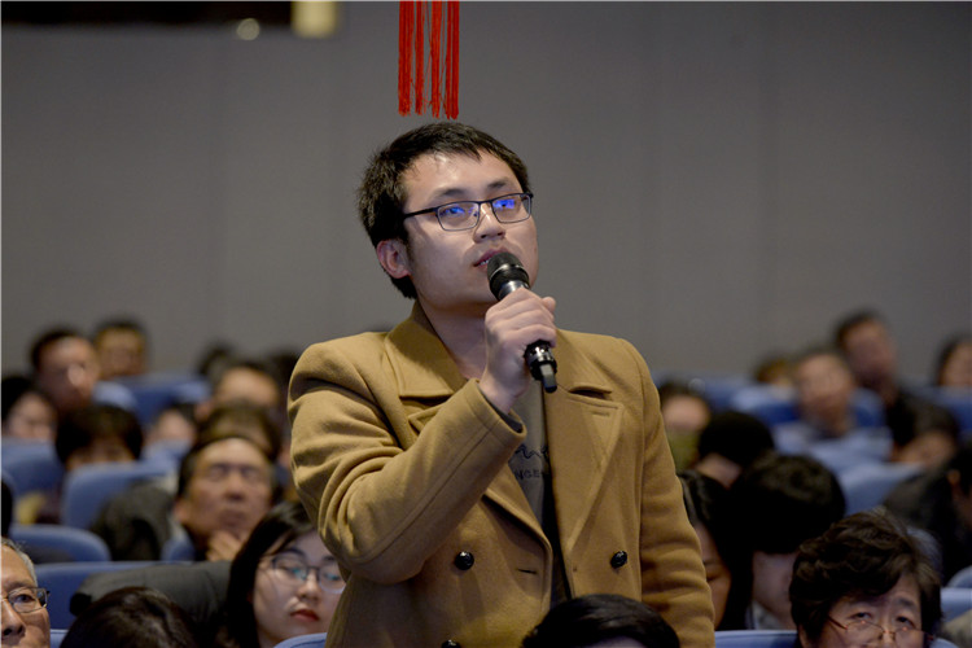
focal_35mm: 200
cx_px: 486
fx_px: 5400
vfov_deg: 6.9
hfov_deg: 10.3
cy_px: 324
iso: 2500
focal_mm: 200
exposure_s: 1/160
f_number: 4
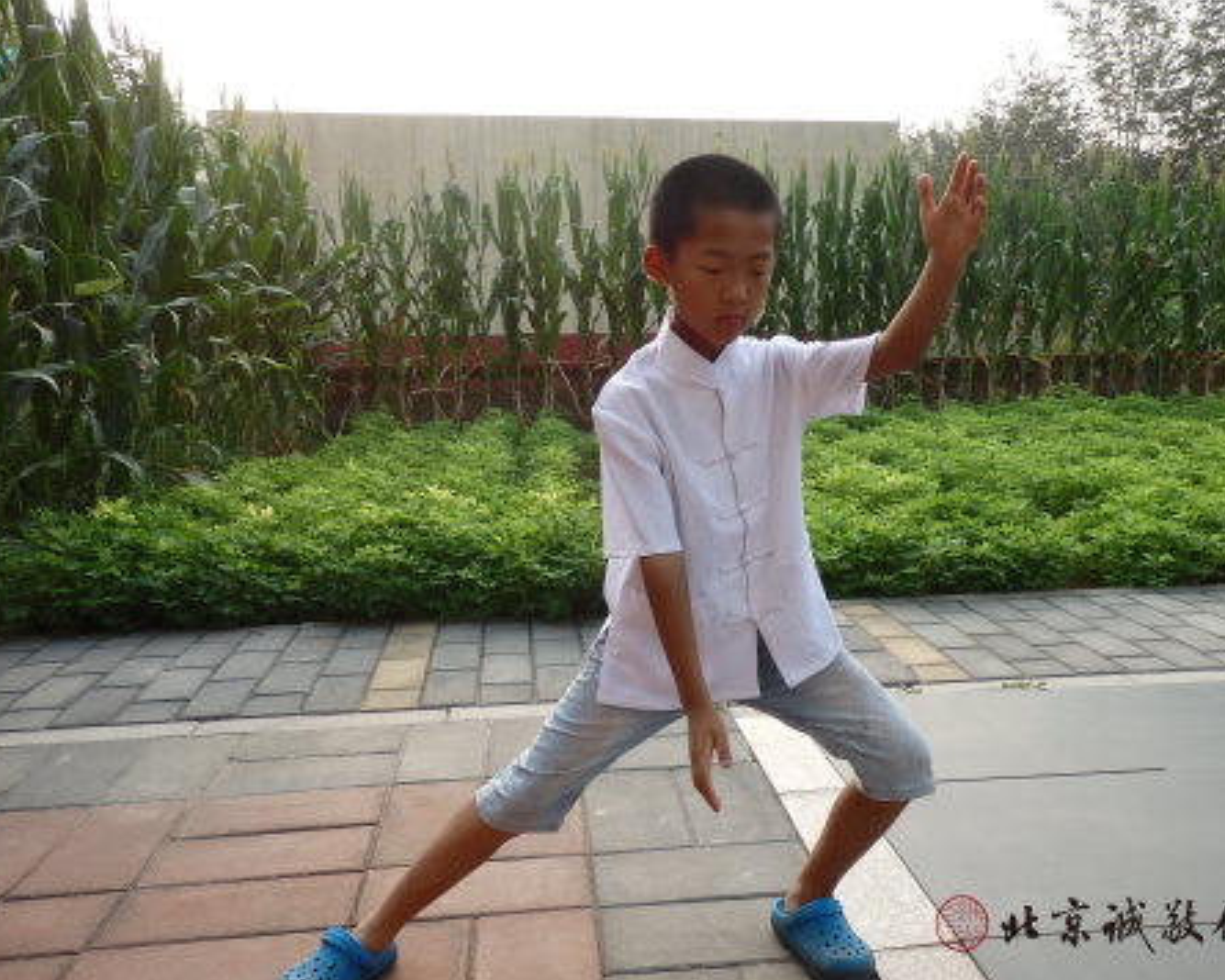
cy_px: 500
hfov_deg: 60.4
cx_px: 639
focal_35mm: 29
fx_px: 1051
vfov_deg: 50.0
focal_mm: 5
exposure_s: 1/250
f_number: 3.2
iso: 100
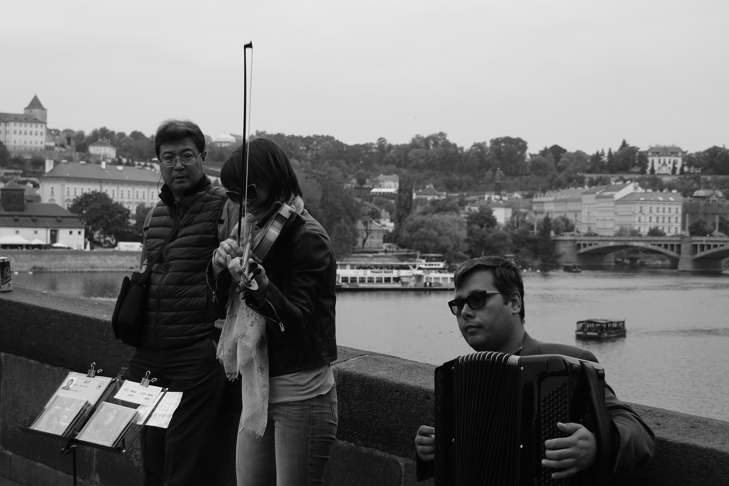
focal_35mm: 60
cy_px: 243
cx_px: 364
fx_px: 1215
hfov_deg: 33.4
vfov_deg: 22.6
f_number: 5.6
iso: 250
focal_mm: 40
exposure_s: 1/200
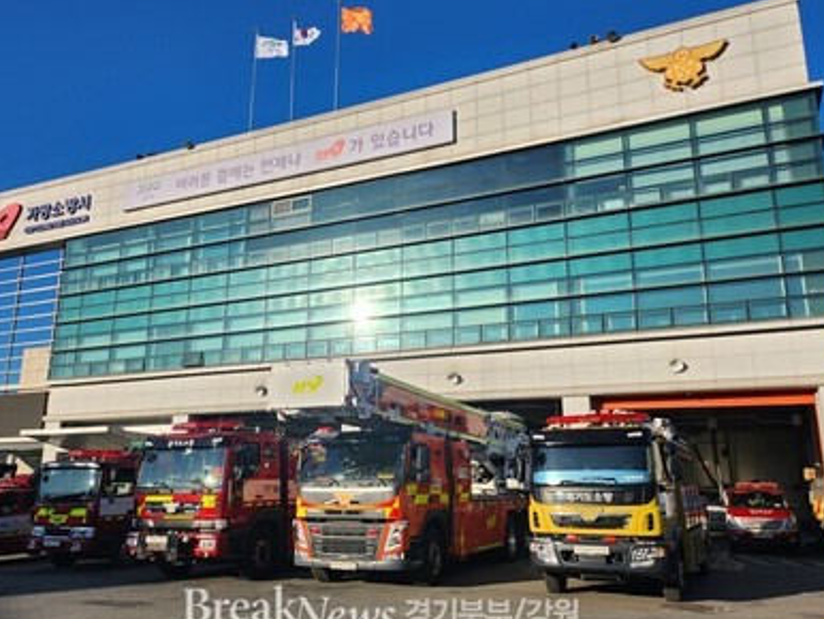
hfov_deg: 63.3
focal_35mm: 28
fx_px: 667
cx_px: 378
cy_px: 292
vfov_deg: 49.8
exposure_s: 1/3667
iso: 50
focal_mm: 5
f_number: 1.8
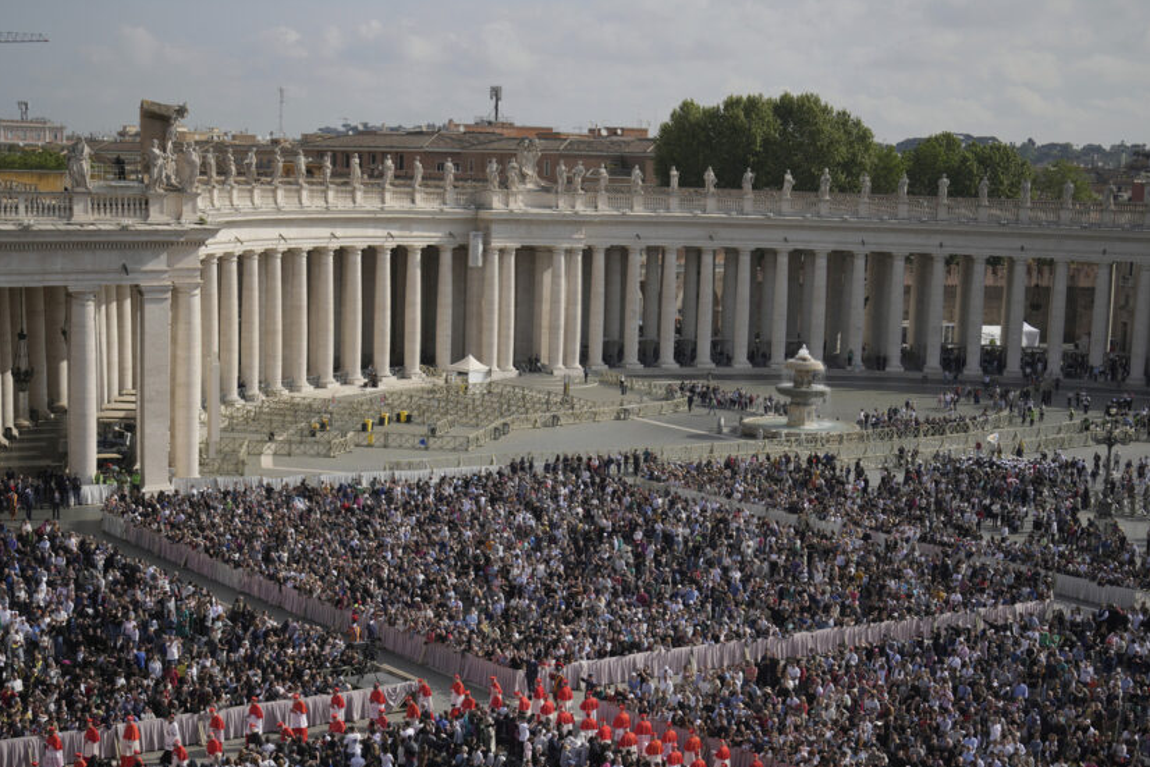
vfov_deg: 21.9
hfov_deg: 32.4
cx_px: 519
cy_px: 473
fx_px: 1981
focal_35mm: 62
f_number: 1.2
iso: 160
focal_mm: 50
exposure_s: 1/20000
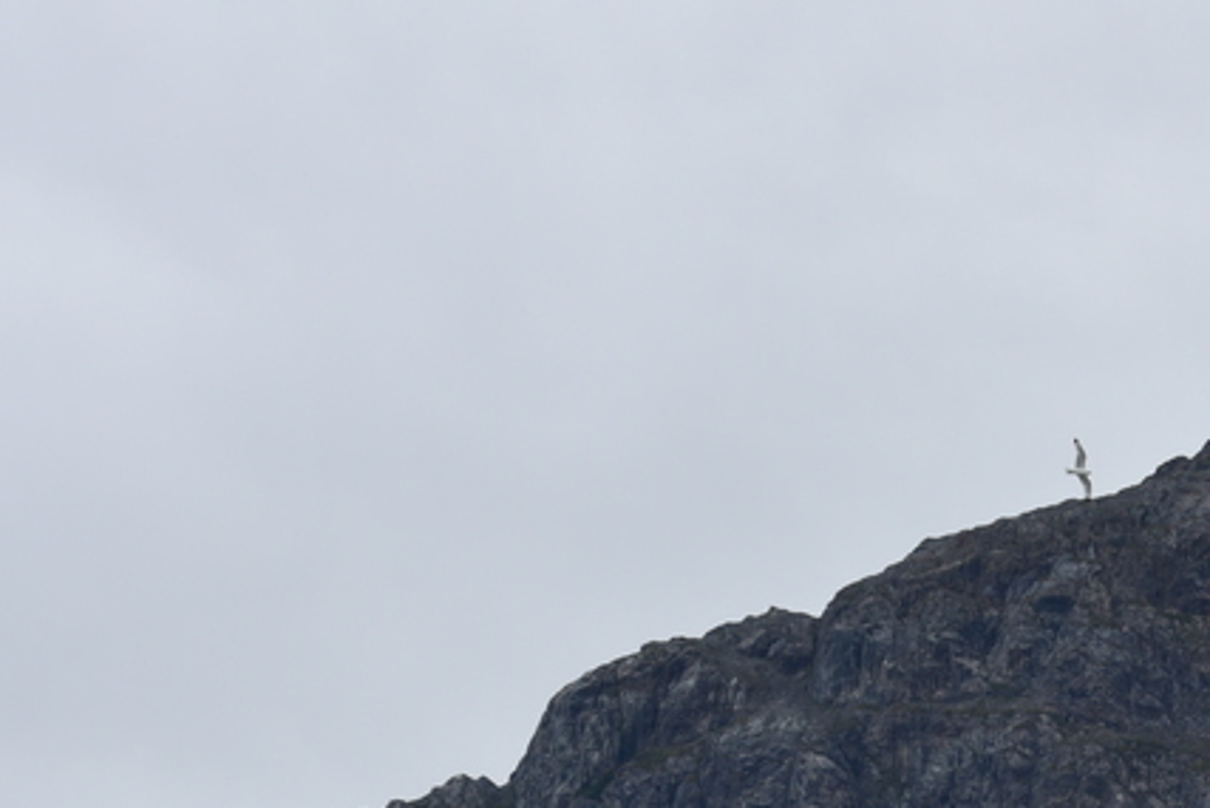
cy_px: 853
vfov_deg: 10.3
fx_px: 4438
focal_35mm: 132
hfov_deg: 15.1
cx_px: 1318
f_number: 7.1
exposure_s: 1/200
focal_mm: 44
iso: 100
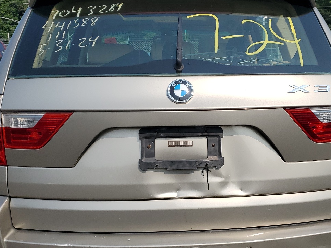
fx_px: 411
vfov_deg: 33.6
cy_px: 130
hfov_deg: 43.7
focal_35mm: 43
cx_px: 186
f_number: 1.5
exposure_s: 1/5000
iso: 50
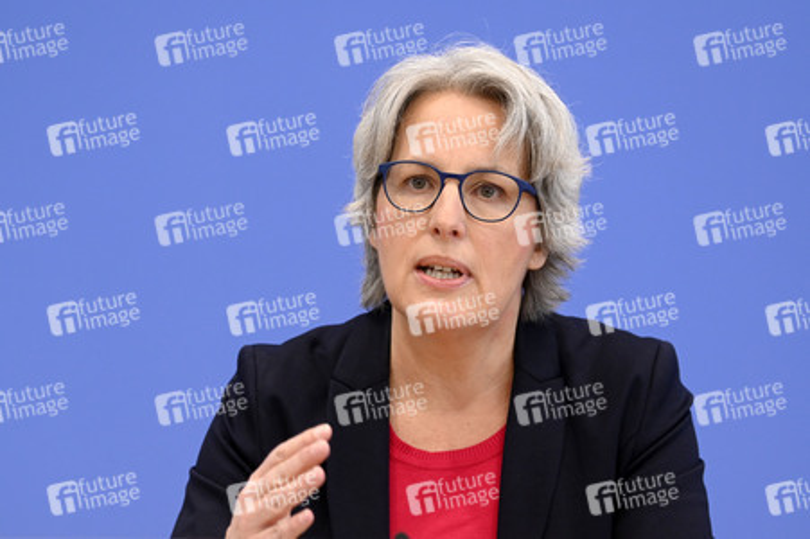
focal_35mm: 102
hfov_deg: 20.0
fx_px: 2293
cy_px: 270
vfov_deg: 13.4
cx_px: 405
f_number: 4
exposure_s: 1/640
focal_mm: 102
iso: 2500
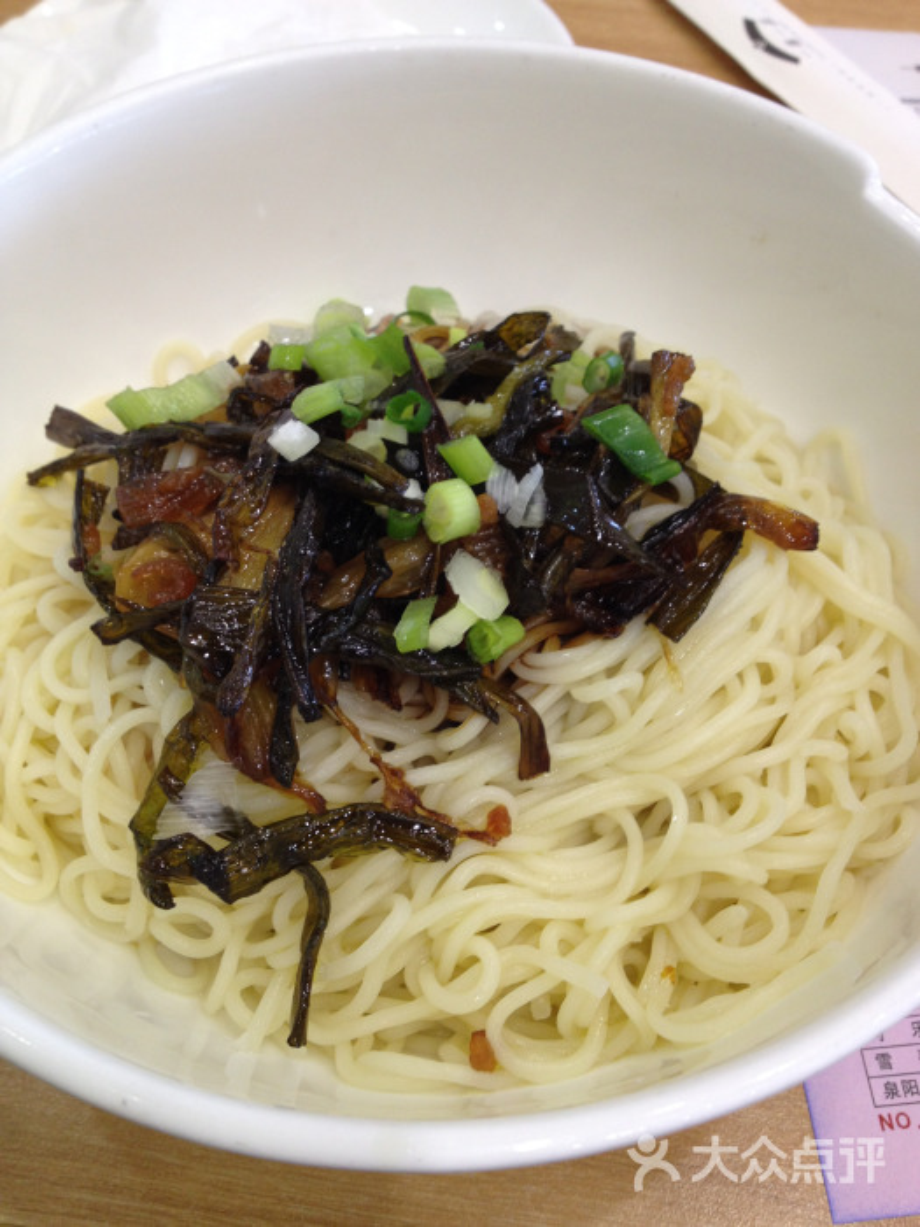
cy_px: 614
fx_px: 1240
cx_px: 460
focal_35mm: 35
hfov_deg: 40.7
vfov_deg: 52.6
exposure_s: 1/20
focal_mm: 4.28
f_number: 2.4
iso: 64
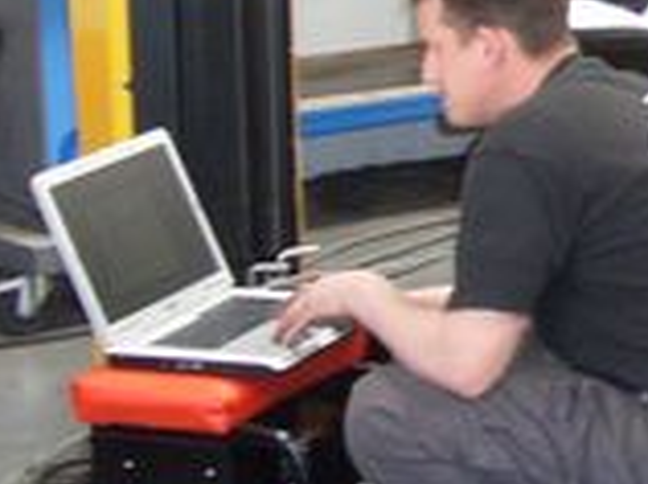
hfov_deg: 11.8
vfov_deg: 9.6
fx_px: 2878
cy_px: 29
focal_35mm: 154
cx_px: 1206
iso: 160
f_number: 3
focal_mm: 6.3
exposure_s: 1/45
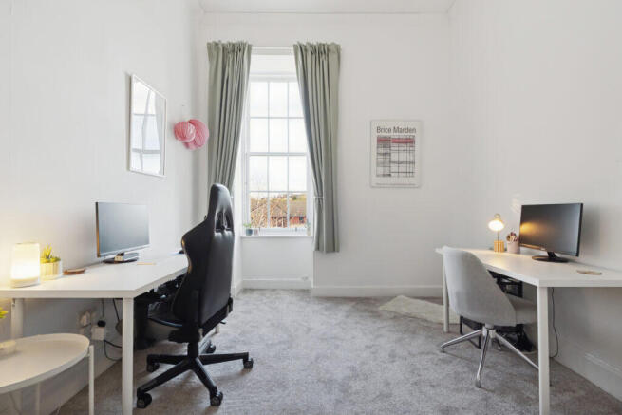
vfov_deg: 72.1
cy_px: 208
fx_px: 285
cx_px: 311
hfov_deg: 95.0
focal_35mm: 16
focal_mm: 11
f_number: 7.1
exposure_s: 1/100
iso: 800
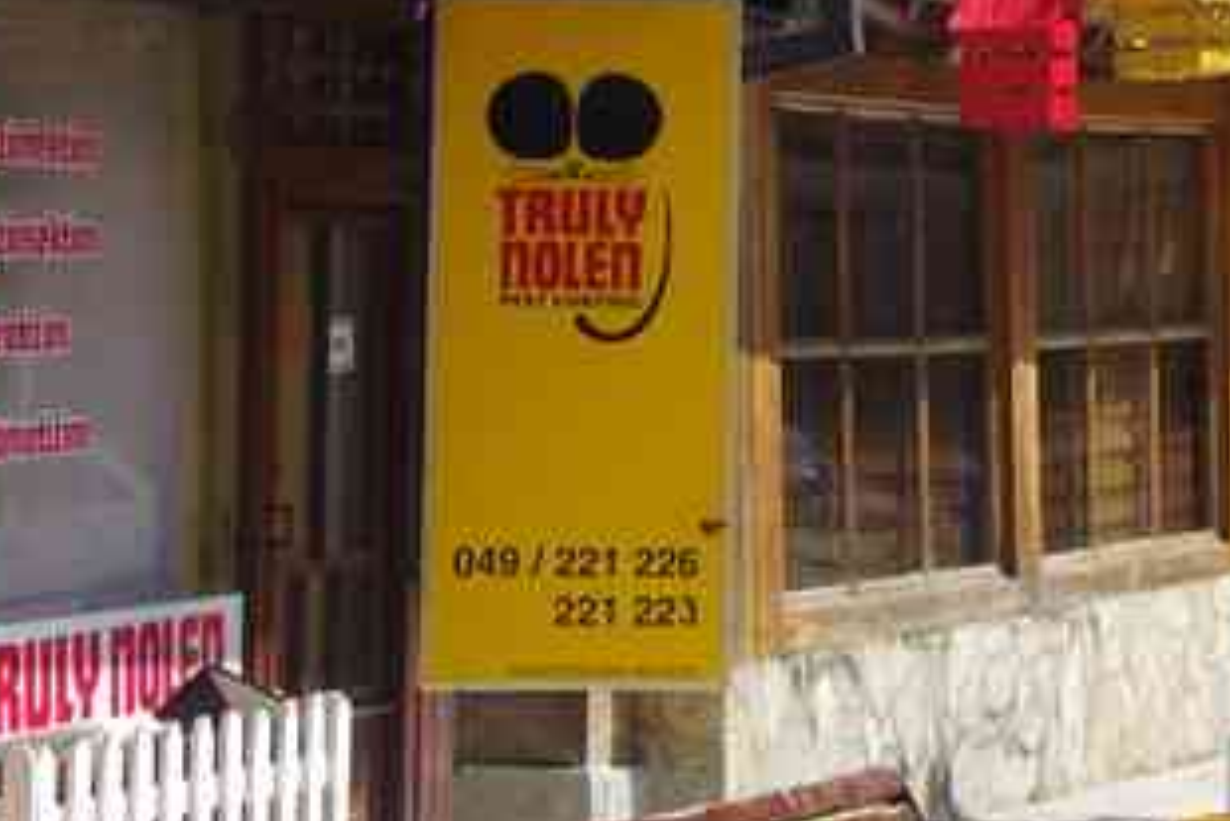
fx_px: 5401
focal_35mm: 158
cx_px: 1101
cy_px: -309
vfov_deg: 8.5
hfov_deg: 12.9
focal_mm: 32.5
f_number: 11
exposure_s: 1/60
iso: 200
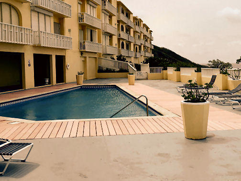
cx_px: 134
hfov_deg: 41.2
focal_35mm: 46
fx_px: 320
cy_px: 80
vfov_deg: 31.5
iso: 32
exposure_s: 1/4405
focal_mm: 4.15
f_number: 2.2
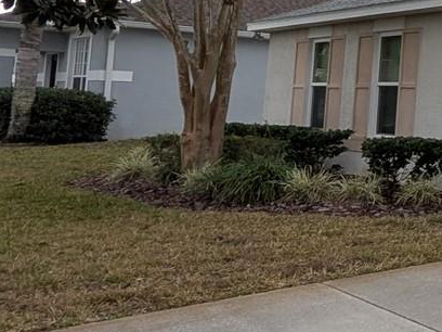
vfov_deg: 28.0
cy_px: 69
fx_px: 651
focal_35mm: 51
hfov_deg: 23.4
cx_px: 759
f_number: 2.2
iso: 44
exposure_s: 1/499
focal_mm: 1.54
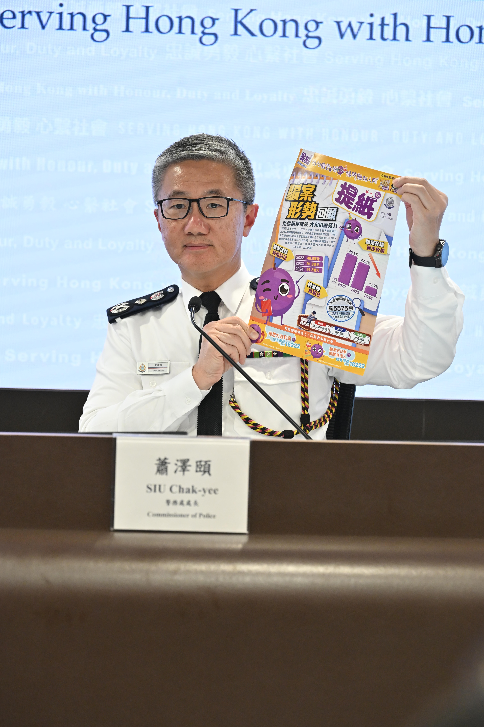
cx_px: 242
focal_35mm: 145
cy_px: 364
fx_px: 2924
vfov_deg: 14.2
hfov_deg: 9.5
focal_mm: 145
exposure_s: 1/125
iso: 3200
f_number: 5
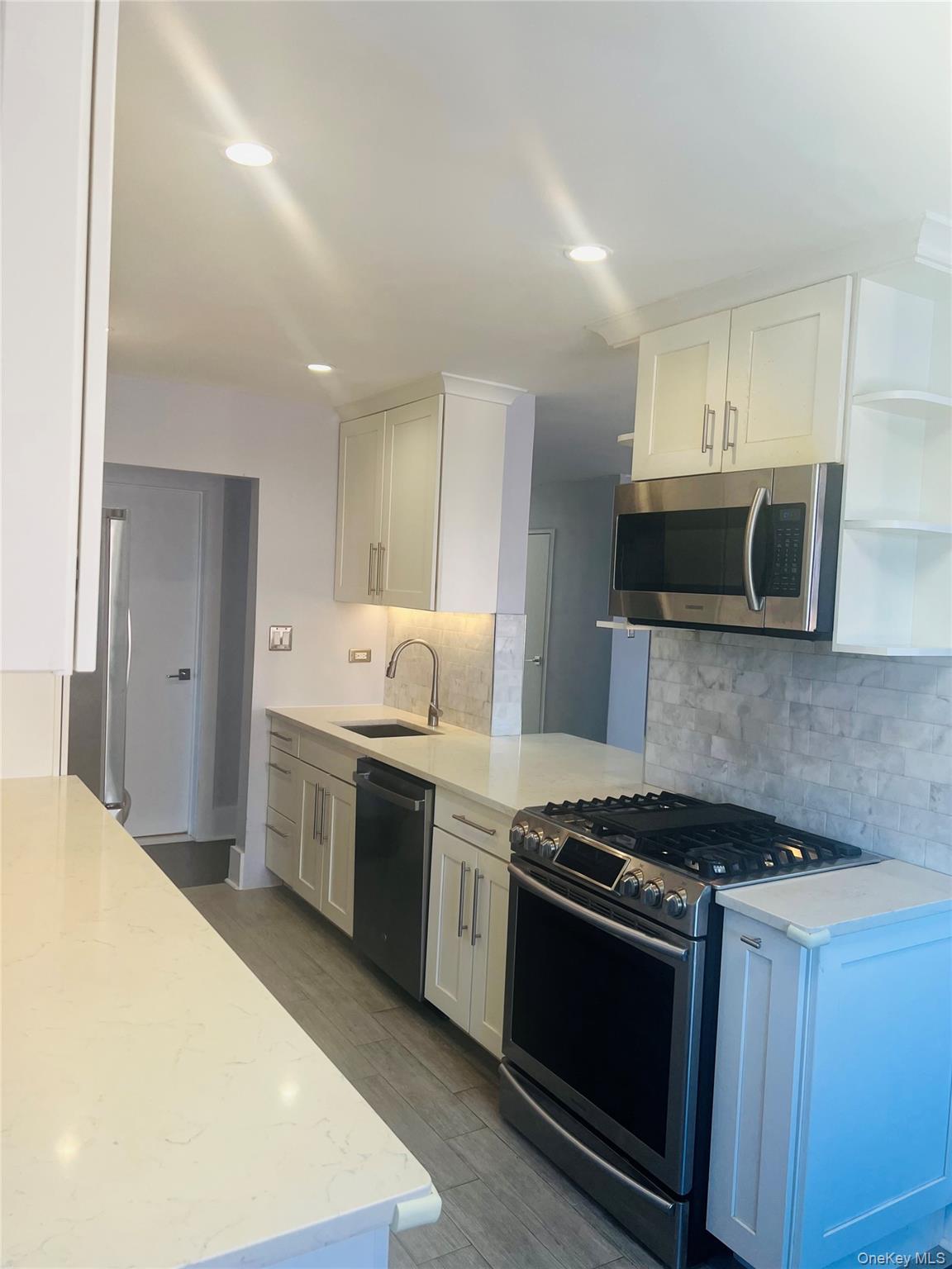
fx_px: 953
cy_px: 634
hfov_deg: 53.1
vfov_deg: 67.3
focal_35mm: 26
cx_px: 476
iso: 50
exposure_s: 1/120
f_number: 1.5
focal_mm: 5.7
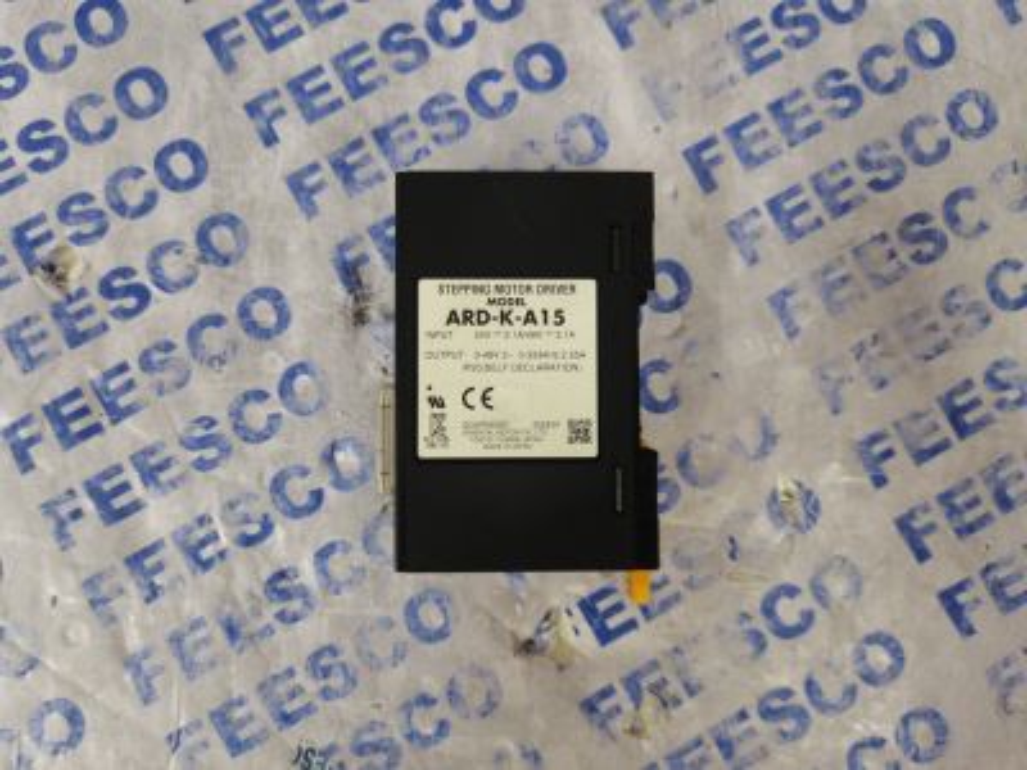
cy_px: 385
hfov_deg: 67.3
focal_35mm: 26
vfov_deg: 53.1
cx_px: 514
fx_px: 771
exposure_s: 1/40
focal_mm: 5.58
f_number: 1.8
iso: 640
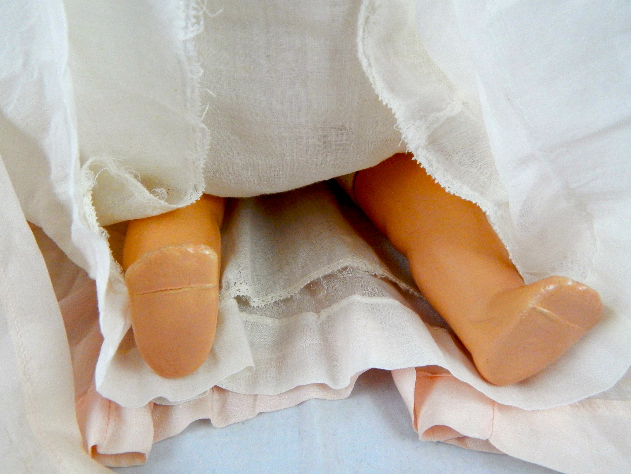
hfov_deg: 69.4
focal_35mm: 25
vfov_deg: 54.9
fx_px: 456
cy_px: 237
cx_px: 316
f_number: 3.1
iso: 400
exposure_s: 1/100
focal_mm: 4.5
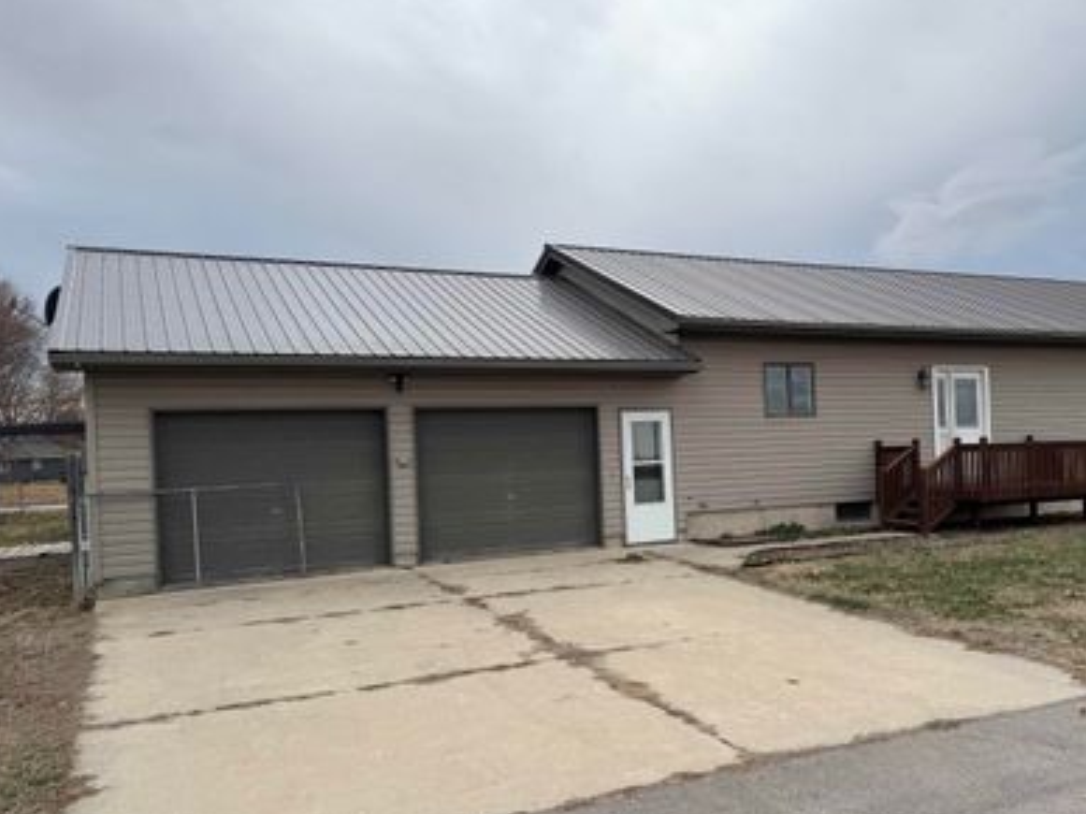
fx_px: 972
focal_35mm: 31
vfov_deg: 45.3
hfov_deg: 57.7
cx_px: 671
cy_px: 462
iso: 80
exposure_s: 1/1678
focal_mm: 6.76
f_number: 1.78
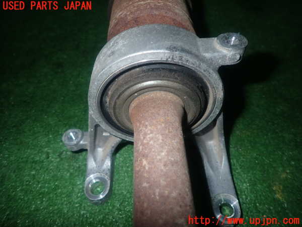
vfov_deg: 54.9
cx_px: 151
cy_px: 114
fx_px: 218
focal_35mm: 25
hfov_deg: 69.4
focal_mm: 4.5
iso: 200
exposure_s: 1/30
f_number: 5.6
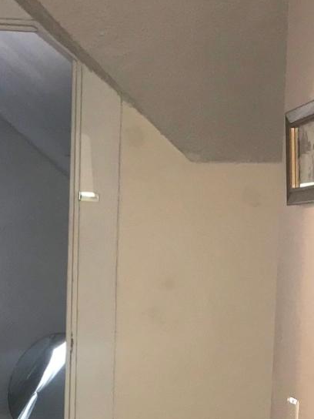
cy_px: 417
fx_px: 1246
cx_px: 103
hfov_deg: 14.3
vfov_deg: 18.6
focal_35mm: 103
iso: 64
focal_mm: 3.99
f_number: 1.8
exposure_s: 1/16
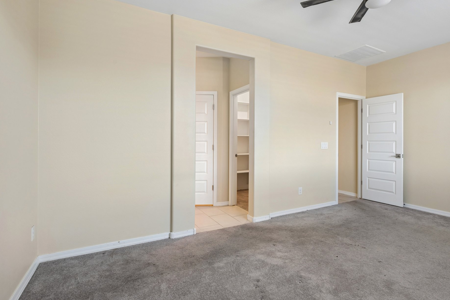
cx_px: 247
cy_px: 144
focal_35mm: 19
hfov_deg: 86.7
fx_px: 237
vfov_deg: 64.5
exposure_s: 1/13
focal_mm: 17
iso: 320
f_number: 8
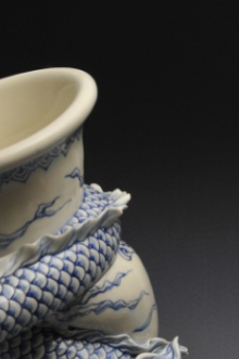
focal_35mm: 135
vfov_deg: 14.7
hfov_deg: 10.0
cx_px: 14
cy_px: 419
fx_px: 1352
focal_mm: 31
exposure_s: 1/160
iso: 200
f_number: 7.1
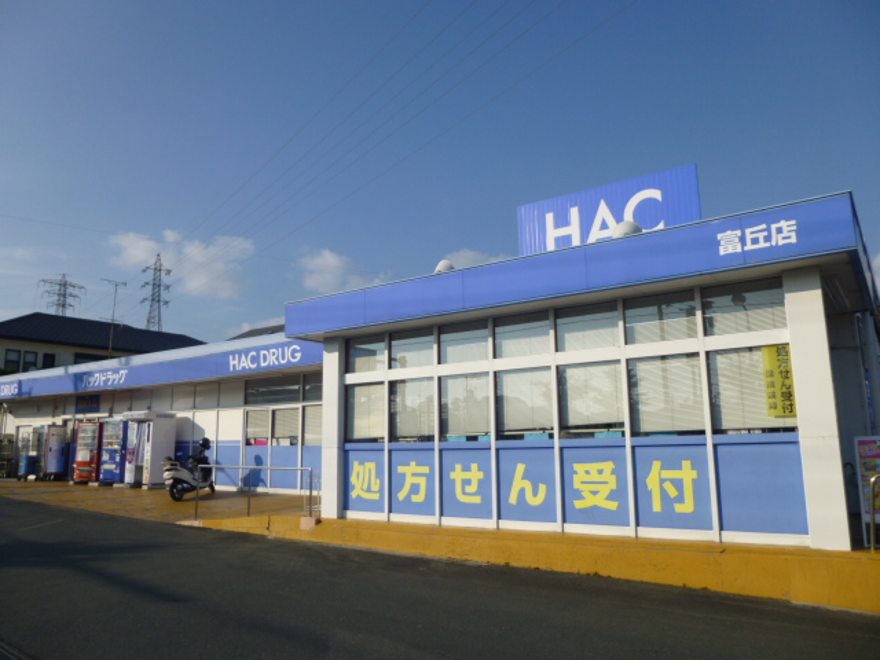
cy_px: 330
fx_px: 636
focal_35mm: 25
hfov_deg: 69.4
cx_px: 440
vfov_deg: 54.9
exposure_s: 1/250
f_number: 9
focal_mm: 4.5
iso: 100
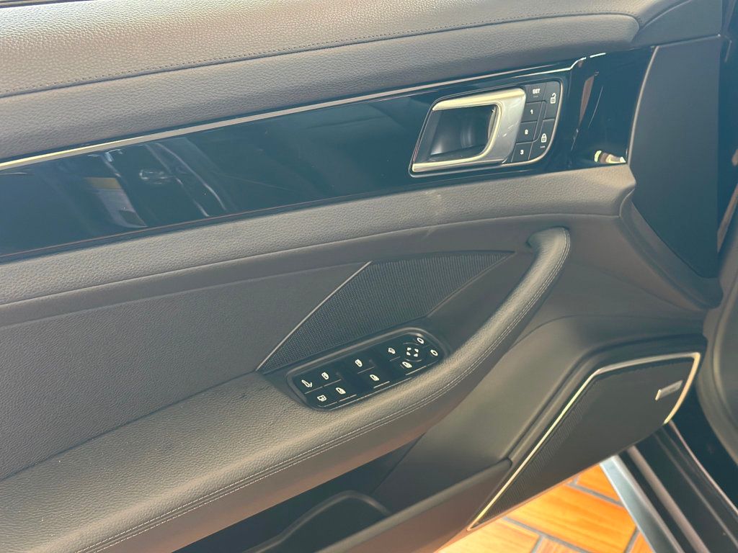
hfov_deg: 39.7
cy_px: 276
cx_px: 369
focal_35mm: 48
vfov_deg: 30.3
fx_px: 1023
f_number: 1.78
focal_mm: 6.86
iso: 250
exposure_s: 1/40
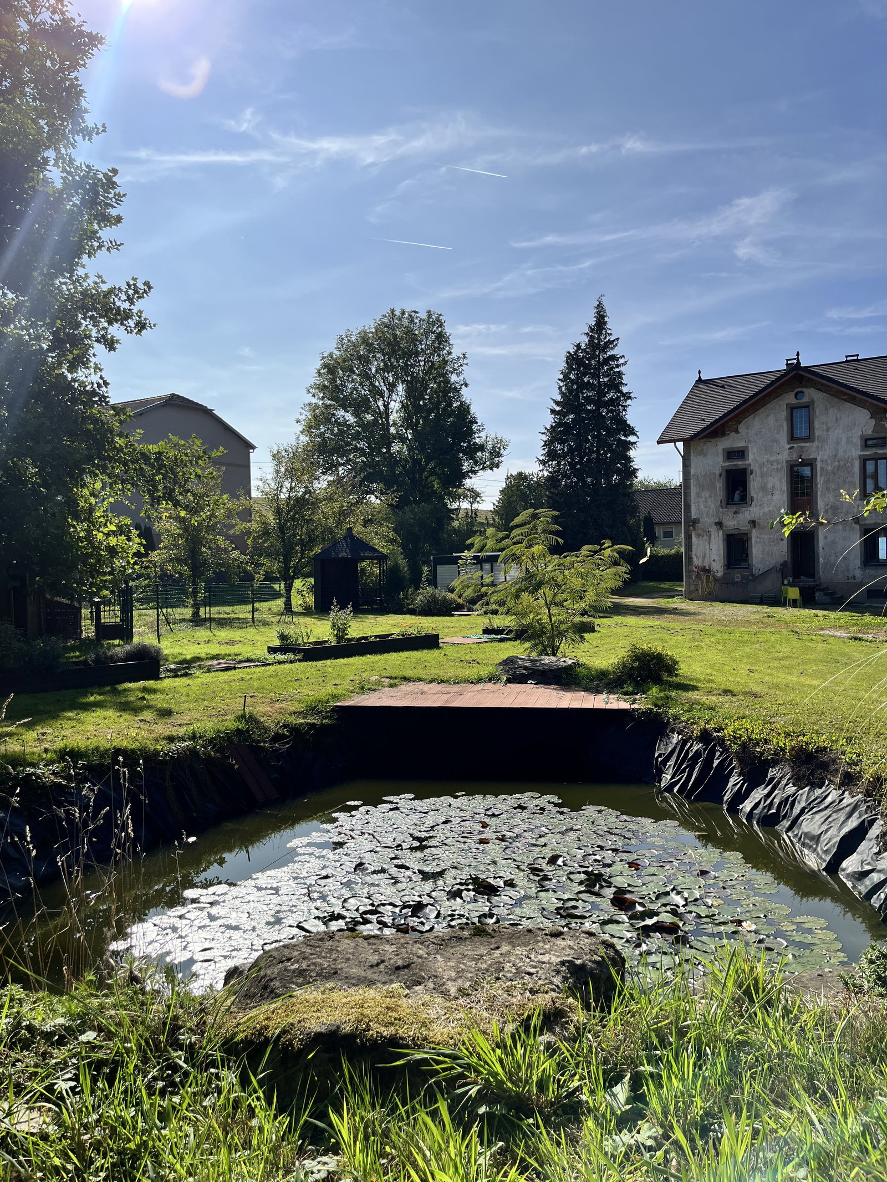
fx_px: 888
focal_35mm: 26
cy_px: 591
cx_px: 444
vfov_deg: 67.3
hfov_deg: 53.1
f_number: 1.6
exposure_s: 1/6494
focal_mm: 5.1
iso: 50
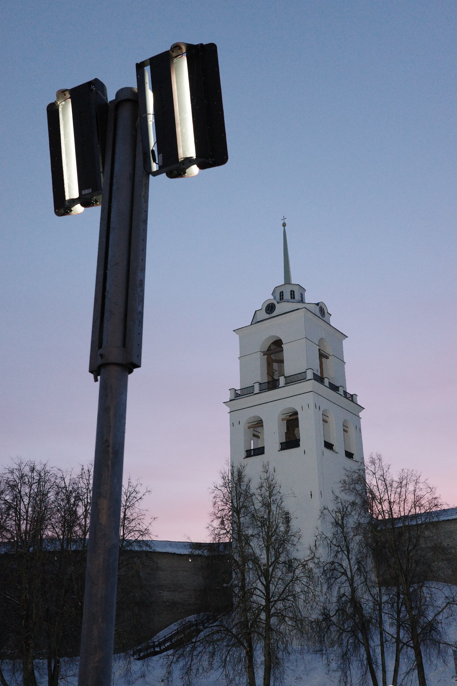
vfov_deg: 48.5
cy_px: 343
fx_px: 762
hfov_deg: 33.4
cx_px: 228
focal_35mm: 40
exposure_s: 1/125
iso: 1600
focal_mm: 26
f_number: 3.2
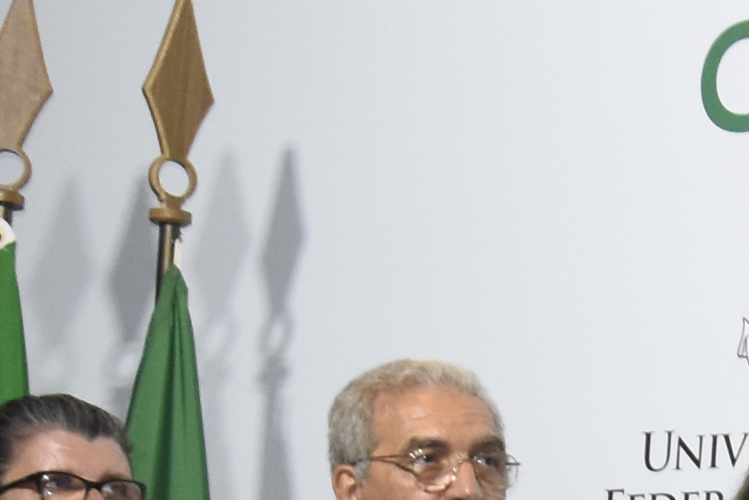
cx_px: 1544
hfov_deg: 7.7
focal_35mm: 254
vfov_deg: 5.3
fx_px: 5284
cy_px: 1081
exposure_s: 1/100
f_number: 5.6
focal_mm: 26
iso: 1000
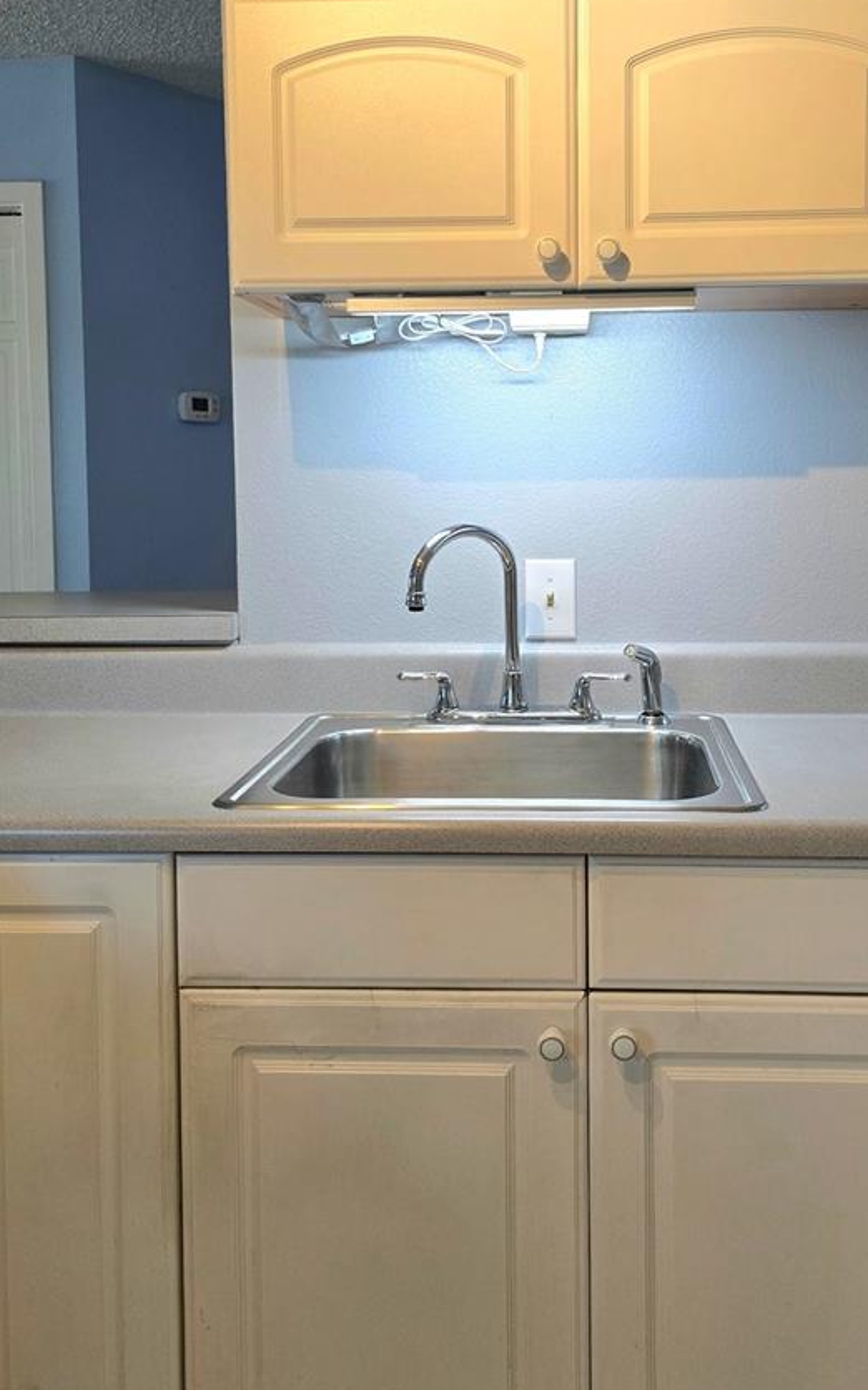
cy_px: 547
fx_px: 1326
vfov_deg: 54.9
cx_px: 506
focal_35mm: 35
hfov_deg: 36.2
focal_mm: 6.3
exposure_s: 1/120
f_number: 1.7
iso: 125
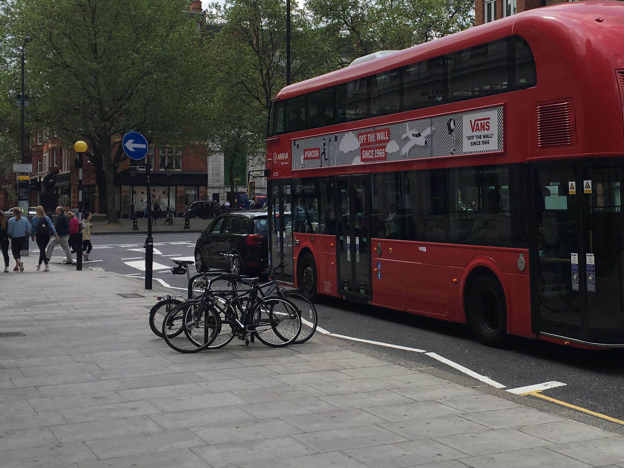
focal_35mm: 50
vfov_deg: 29.0
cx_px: 432
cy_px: 173
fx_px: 901
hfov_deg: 37.6
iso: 25
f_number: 2.2
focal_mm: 4.15
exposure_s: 1/1261
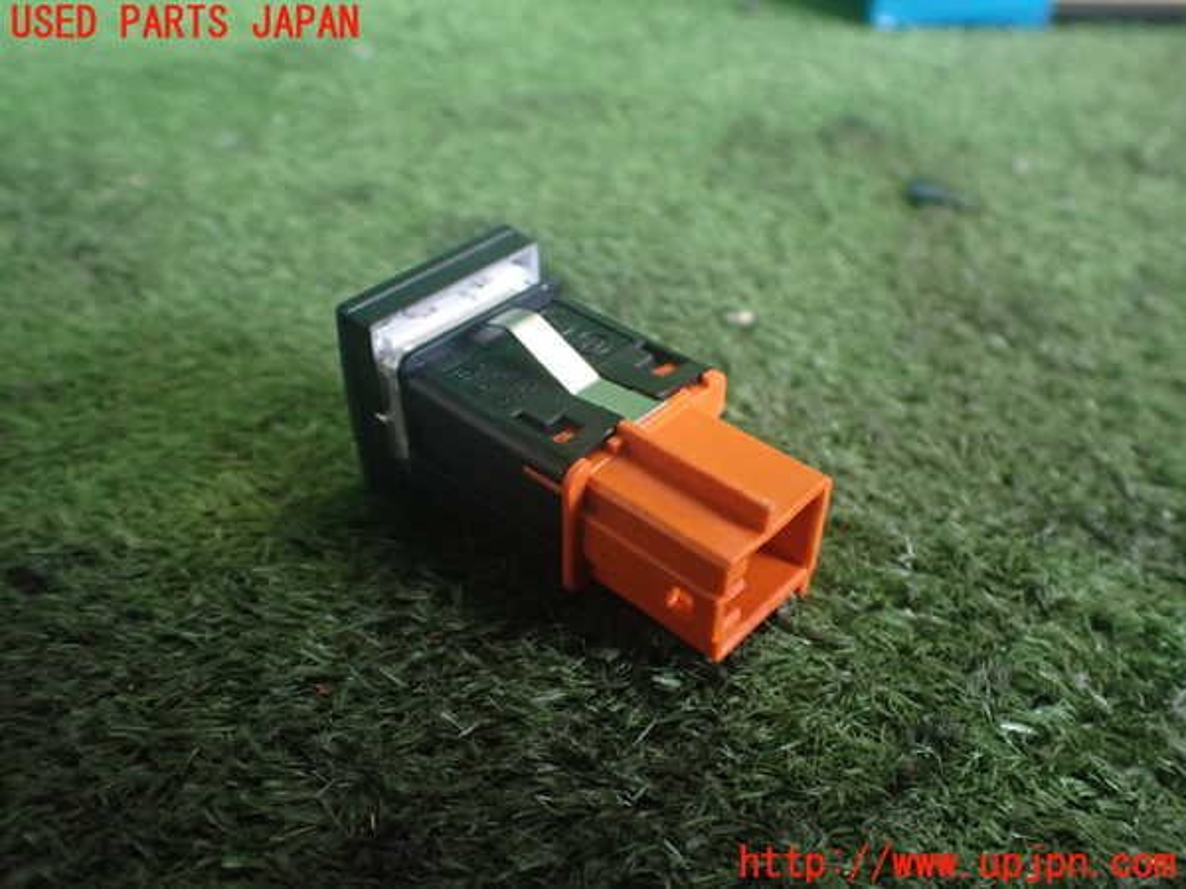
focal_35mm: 30
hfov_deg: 60.0
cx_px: 593
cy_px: 444
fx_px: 1028
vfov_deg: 46.8
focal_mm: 5.4
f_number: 2.3
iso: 640
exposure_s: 1/125
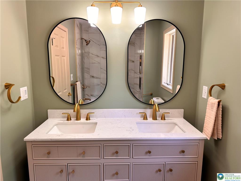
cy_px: 90
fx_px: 167
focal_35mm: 24
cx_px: 120
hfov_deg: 71.6
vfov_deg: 56.8
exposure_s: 1/67
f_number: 1.78
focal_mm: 6.86
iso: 64
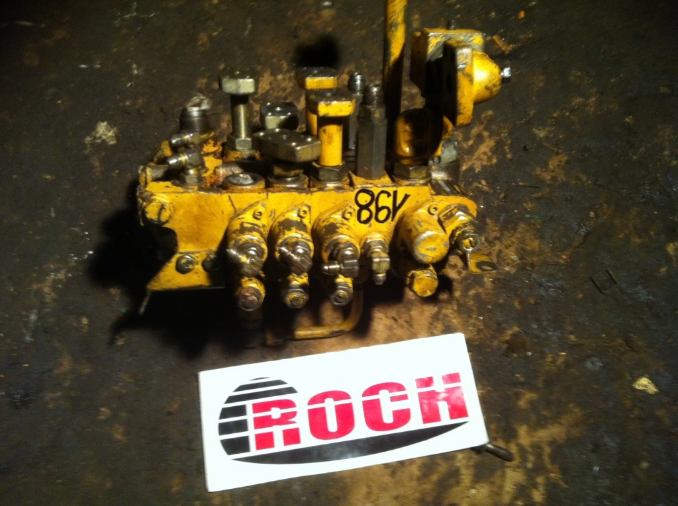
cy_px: 253
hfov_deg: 52.7
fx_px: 685
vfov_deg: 40.6
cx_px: 339
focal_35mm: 35
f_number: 2.8
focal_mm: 3.85
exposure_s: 1/15
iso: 200
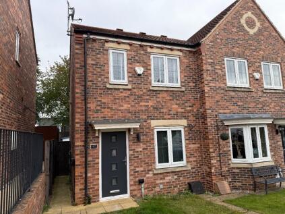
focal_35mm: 24
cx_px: 142
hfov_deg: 71.6
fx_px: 198
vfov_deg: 56.8
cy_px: 107
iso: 80
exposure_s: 1/796
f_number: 1.78
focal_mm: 6.76
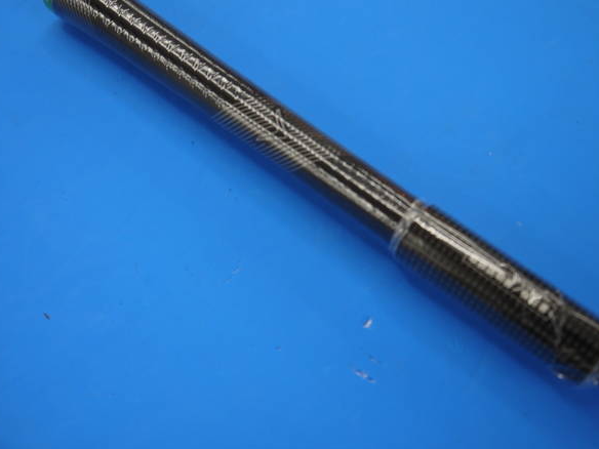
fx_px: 796
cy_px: 205
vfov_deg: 31.5
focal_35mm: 46
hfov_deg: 41.2
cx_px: 314
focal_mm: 21
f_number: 4.3
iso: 160
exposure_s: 1/80
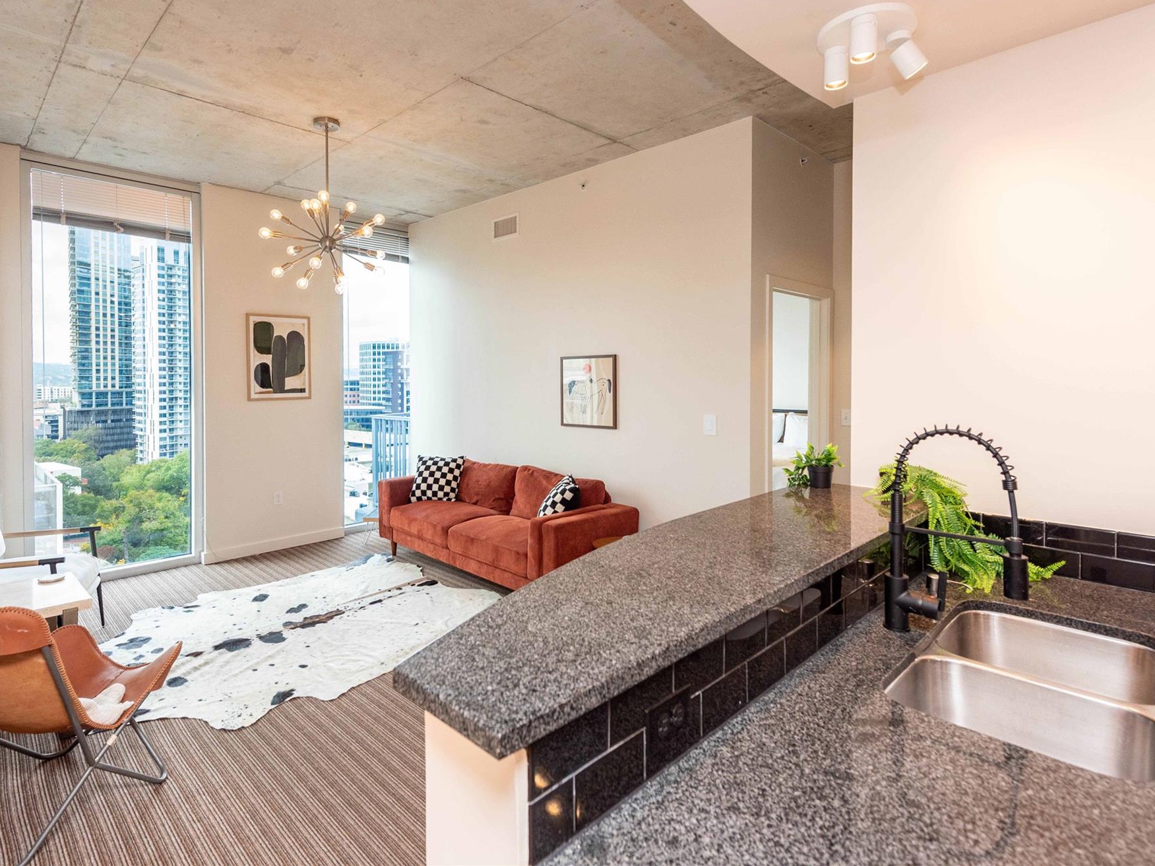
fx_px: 601
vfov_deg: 71.6
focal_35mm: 18
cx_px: 546
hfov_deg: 87.7
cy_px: 416
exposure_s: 1/125
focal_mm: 16
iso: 560
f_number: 5.6
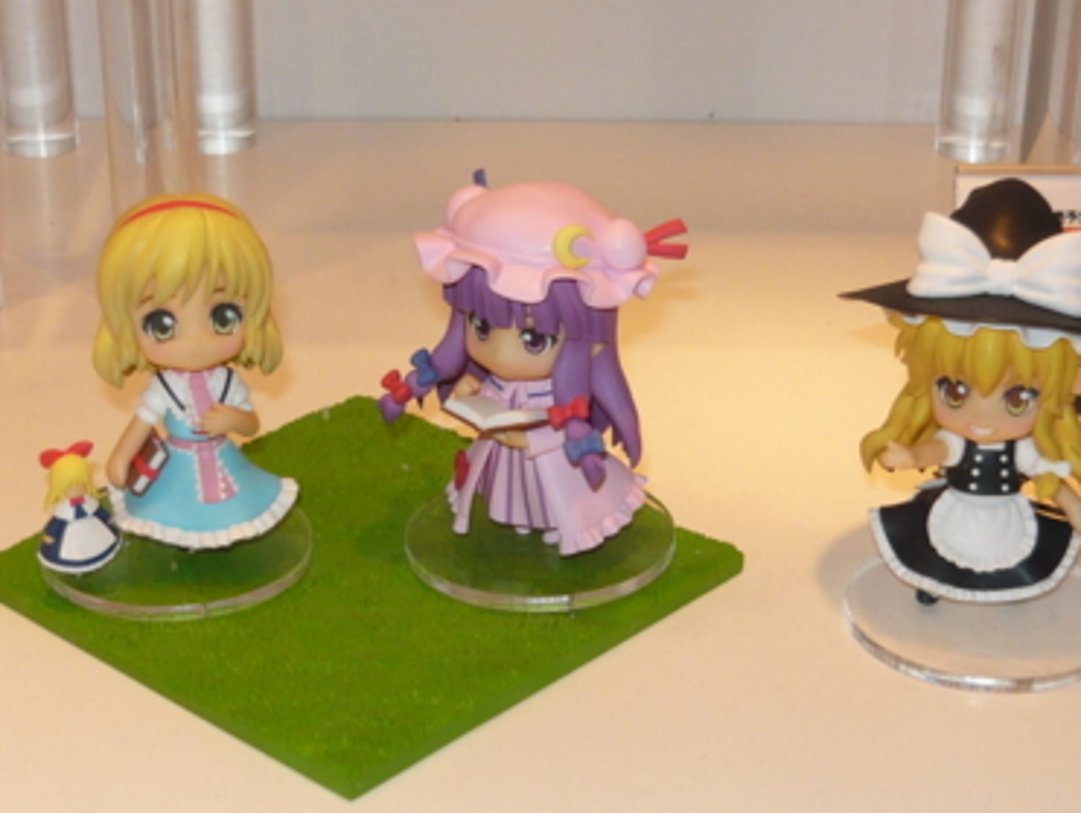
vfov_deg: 19.9
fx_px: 2313
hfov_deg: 26.3
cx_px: 597
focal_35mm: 74
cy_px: 405
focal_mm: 6.3
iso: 100
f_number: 2.9
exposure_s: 1/200
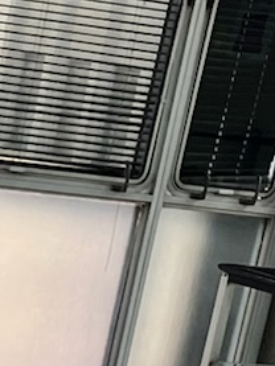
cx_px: -365
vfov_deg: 9.3
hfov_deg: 7.3
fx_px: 2032
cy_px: 856
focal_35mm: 192
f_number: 1.6
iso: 125
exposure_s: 1/120
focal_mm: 5.1
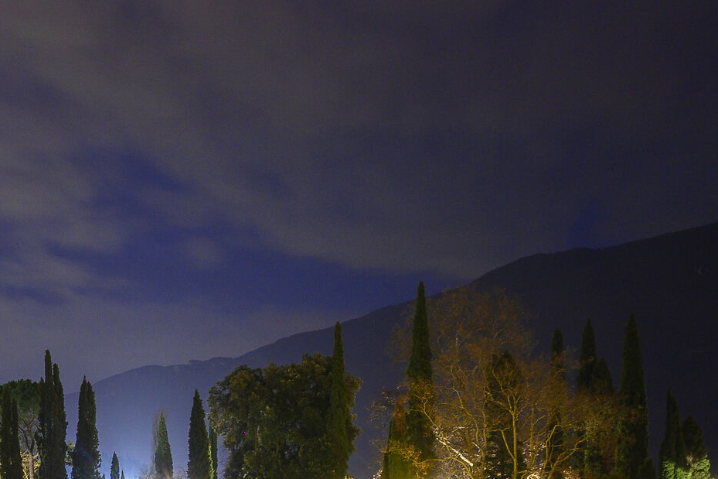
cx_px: -193
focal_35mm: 62
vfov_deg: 20.7
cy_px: 548
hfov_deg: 27.5
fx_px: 1236
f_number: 8
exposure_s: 110
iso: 100
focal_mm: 16
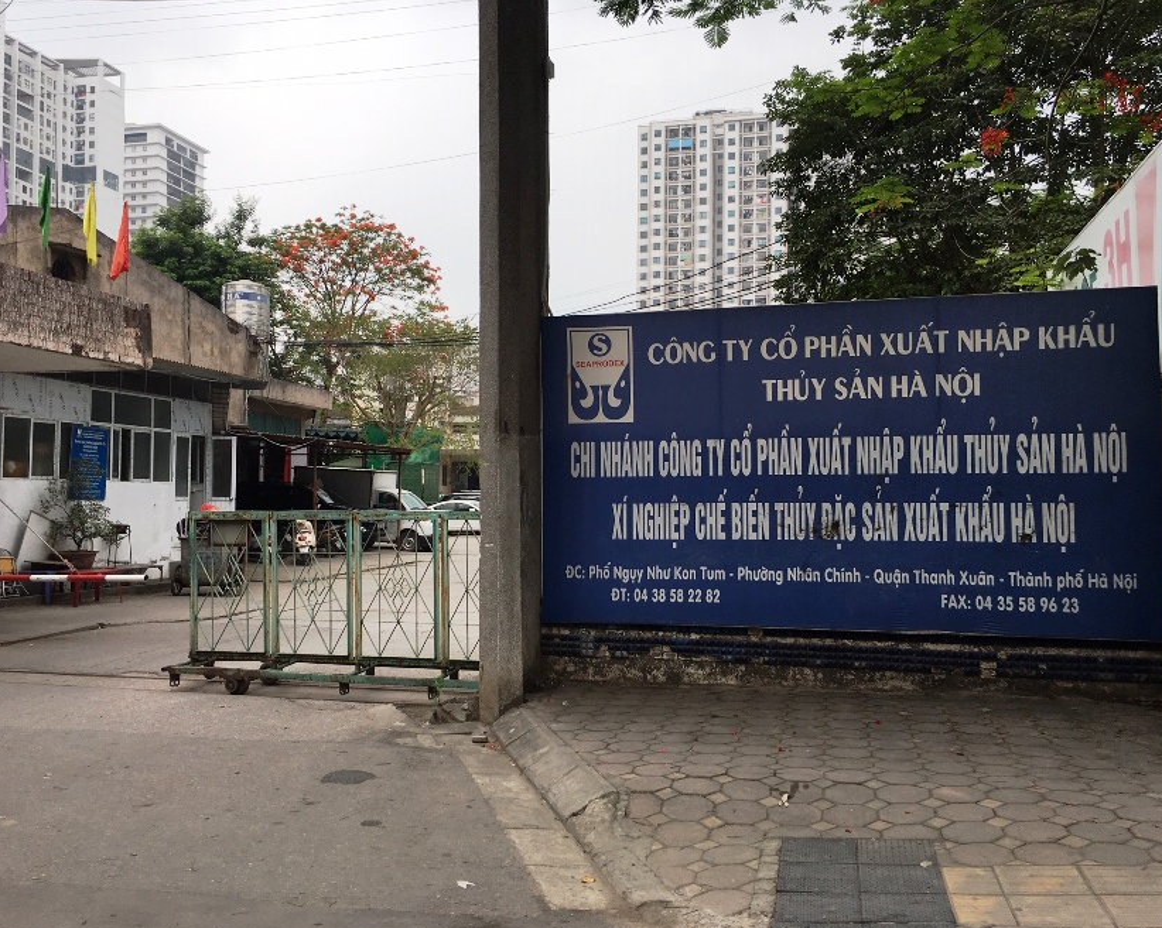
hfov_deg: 57.2
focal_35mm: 31
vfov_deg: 47.1
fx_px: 1066
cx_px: 565
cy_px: 474
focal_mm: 4.15
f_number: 2.2
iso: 25
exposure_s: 1/434
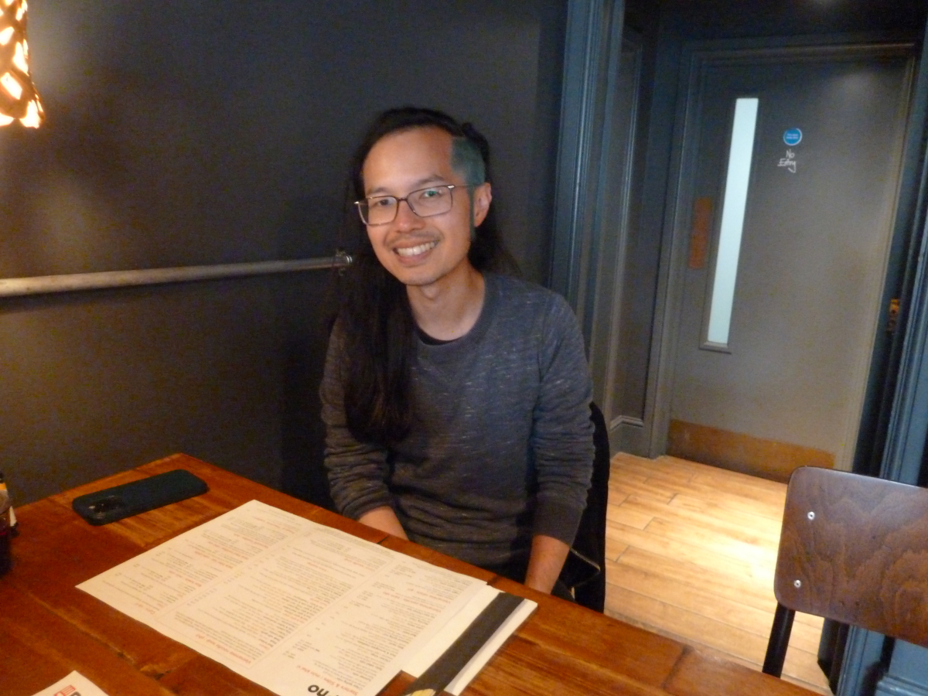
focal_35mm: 25
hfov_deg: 69.4
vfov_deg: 54.9
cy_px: 348
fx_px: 670
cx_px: 464
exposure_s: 1/10
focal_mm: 4.1
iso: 800
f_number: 3.3
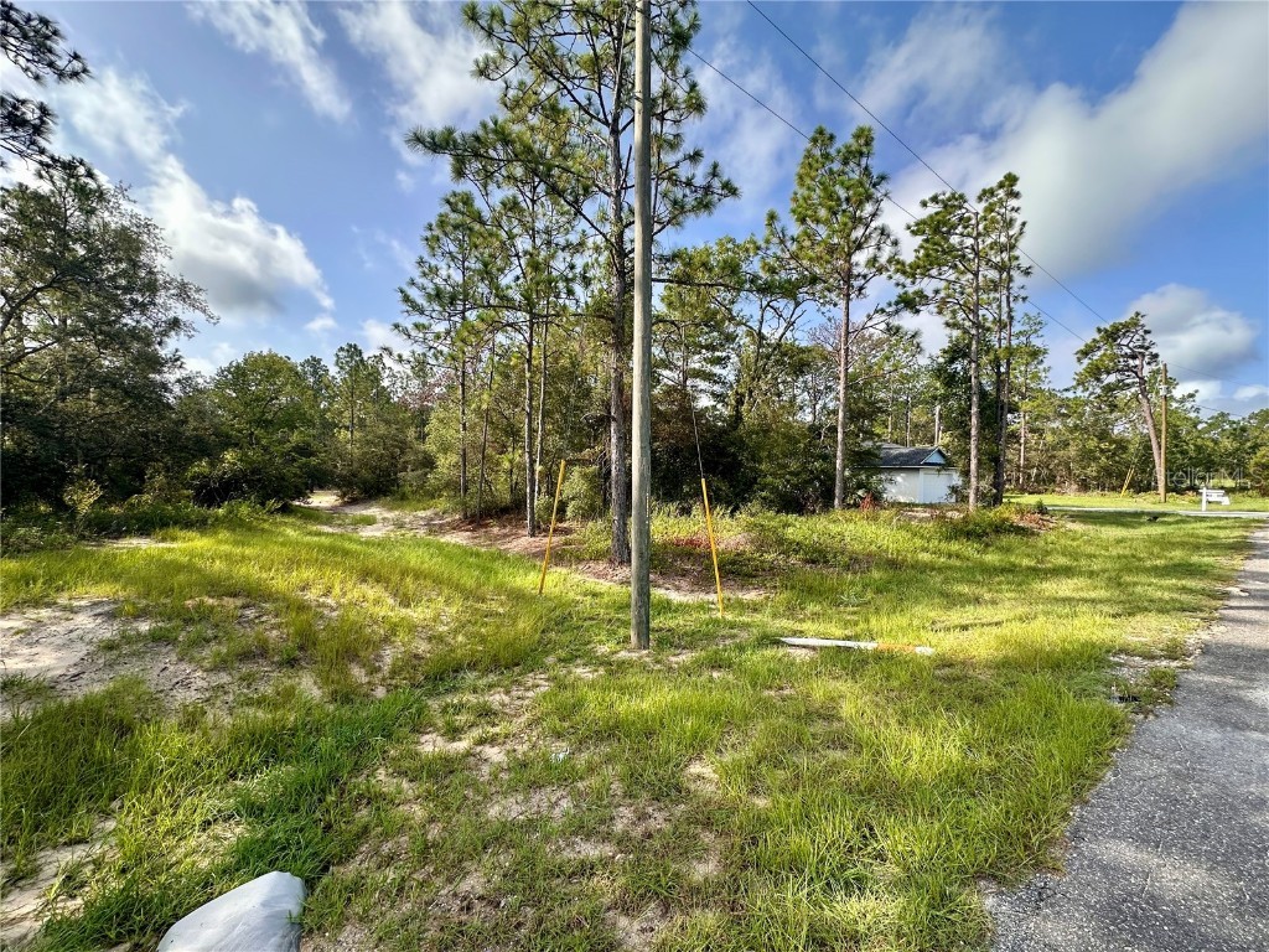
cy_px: 476
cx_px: 634
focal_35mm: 14
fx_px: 513
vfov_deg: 85.7
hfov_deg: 102.1
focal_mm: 2.22
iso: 40
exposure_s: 1/564
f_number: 2.2
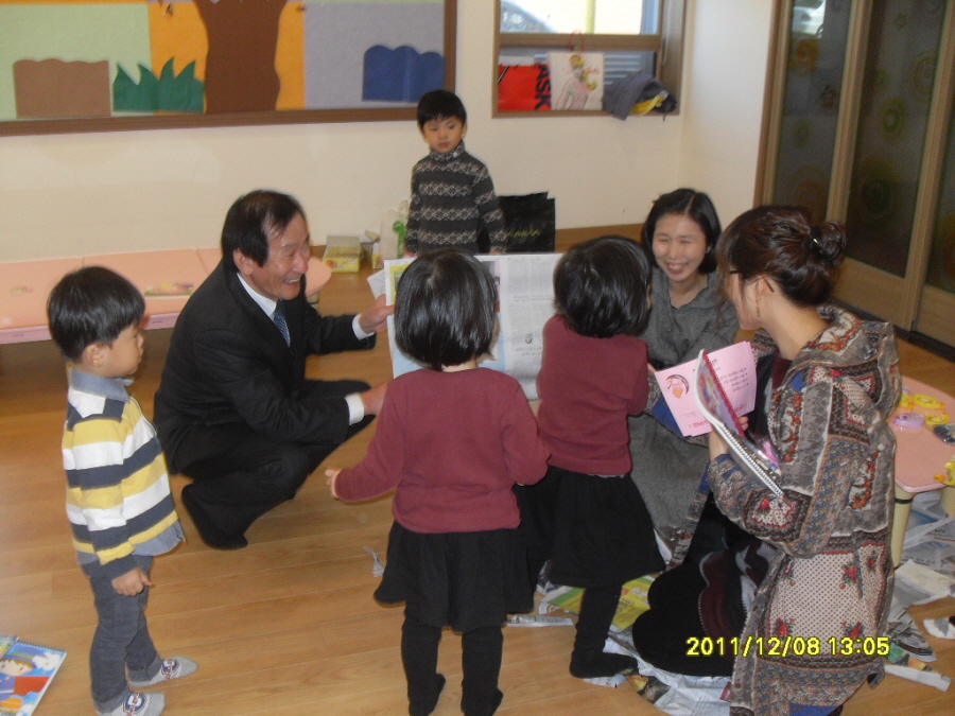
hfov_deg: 50.1
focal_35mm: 37
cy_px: 358
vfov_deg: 38.7
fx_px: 1021
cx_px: 478
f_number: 2.8
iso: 160
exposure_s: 1/45
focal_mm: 6.3
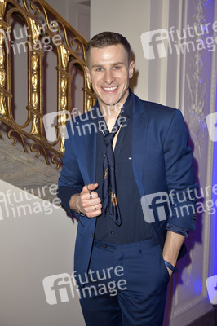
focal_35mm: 44
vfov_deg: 44.5
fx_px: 398
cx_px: 108
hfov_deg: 30.5
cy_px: 163
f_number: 5
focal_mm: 44
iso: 1250
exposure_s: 1/250
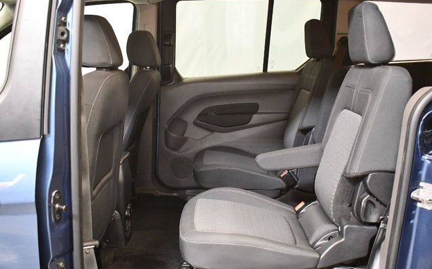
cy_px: 143
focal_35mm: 37
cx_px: 217
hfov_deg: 52.8
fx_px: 435
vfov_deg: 34.4
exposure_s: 1/60
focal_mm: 18
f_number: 3.5
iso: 3600
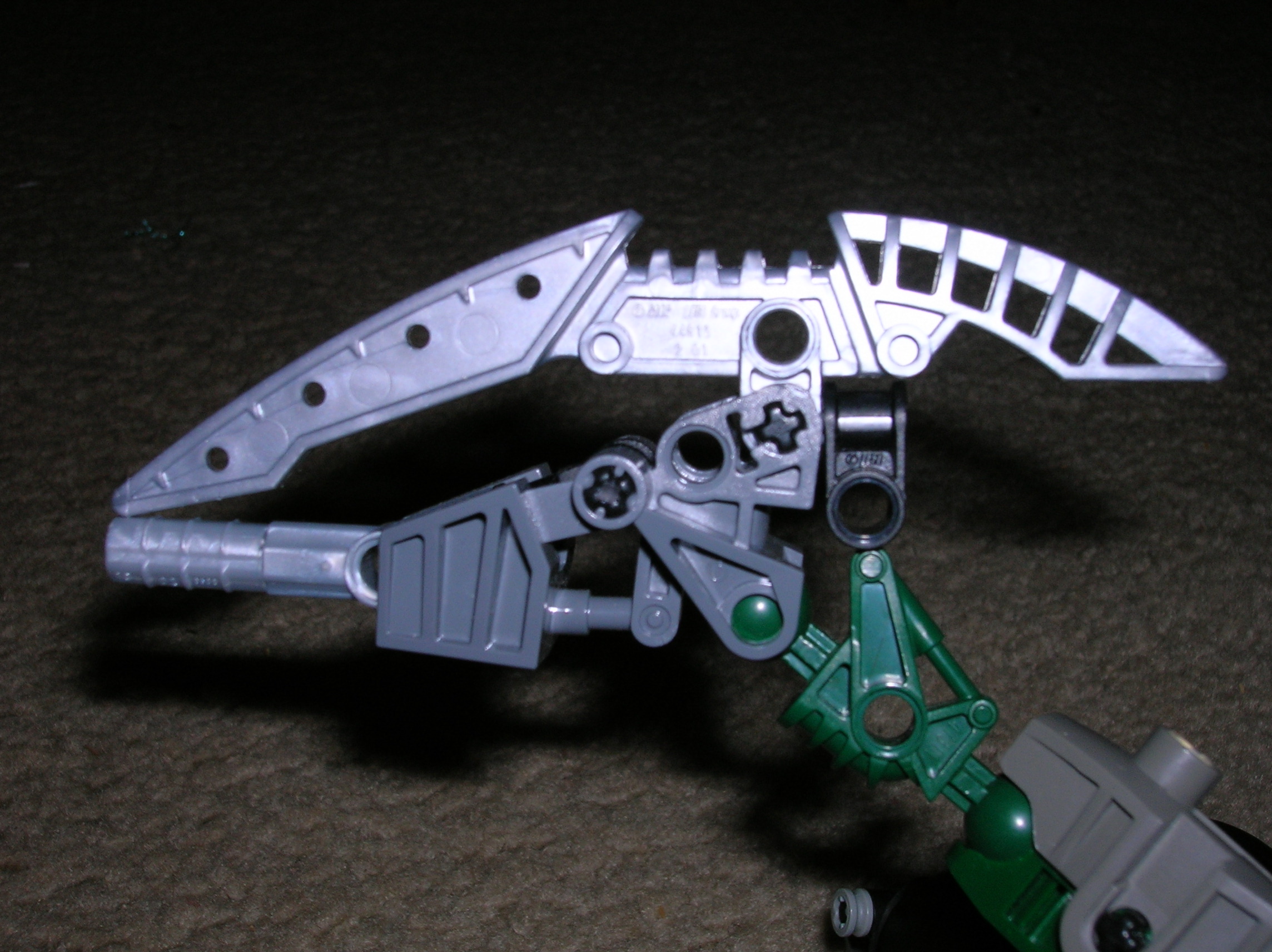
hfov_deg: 41.3
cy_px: 476
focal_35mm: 46
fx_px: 1689
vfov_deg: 31.5
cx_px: 636
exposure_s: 1/60.1
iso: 50
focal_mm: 7.7
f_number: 5.4
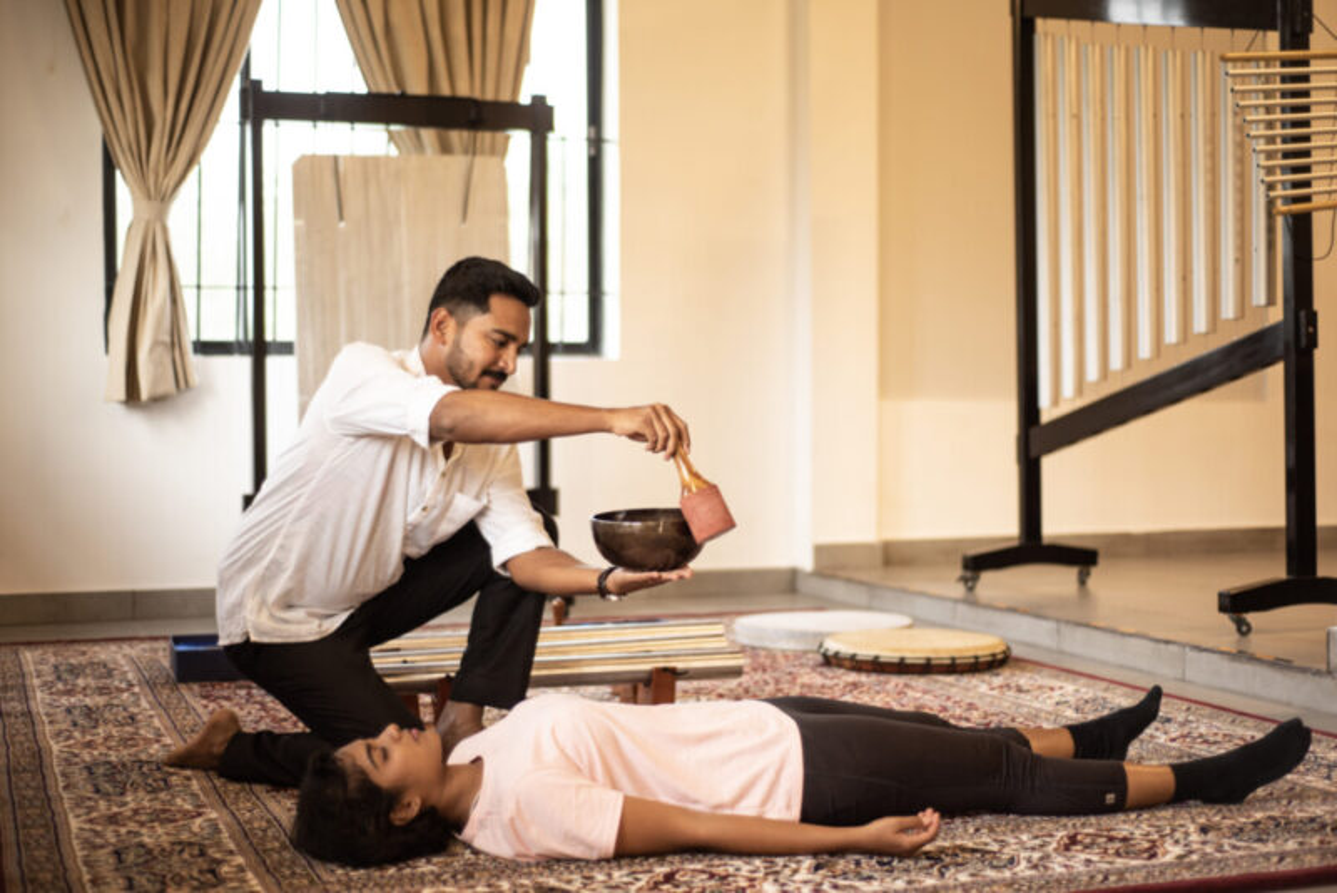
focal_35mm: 50
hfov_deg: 39.6
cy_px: 446
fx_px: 1858
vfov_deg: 27.0
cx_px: 668
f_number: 1.8
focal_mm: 50
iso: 160
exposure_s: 1/60
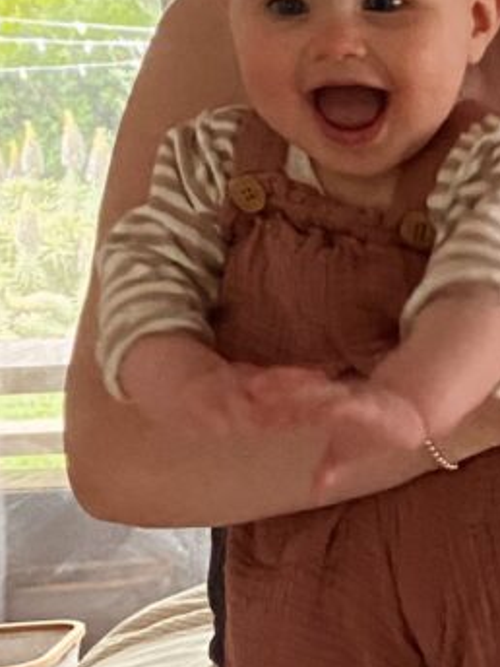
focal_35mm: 116
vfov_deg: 16.8
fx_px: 2234
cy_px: 551
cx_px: 853
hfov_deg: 11.9
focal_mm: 4.25
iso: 400
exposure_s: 1/60
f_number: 1.8
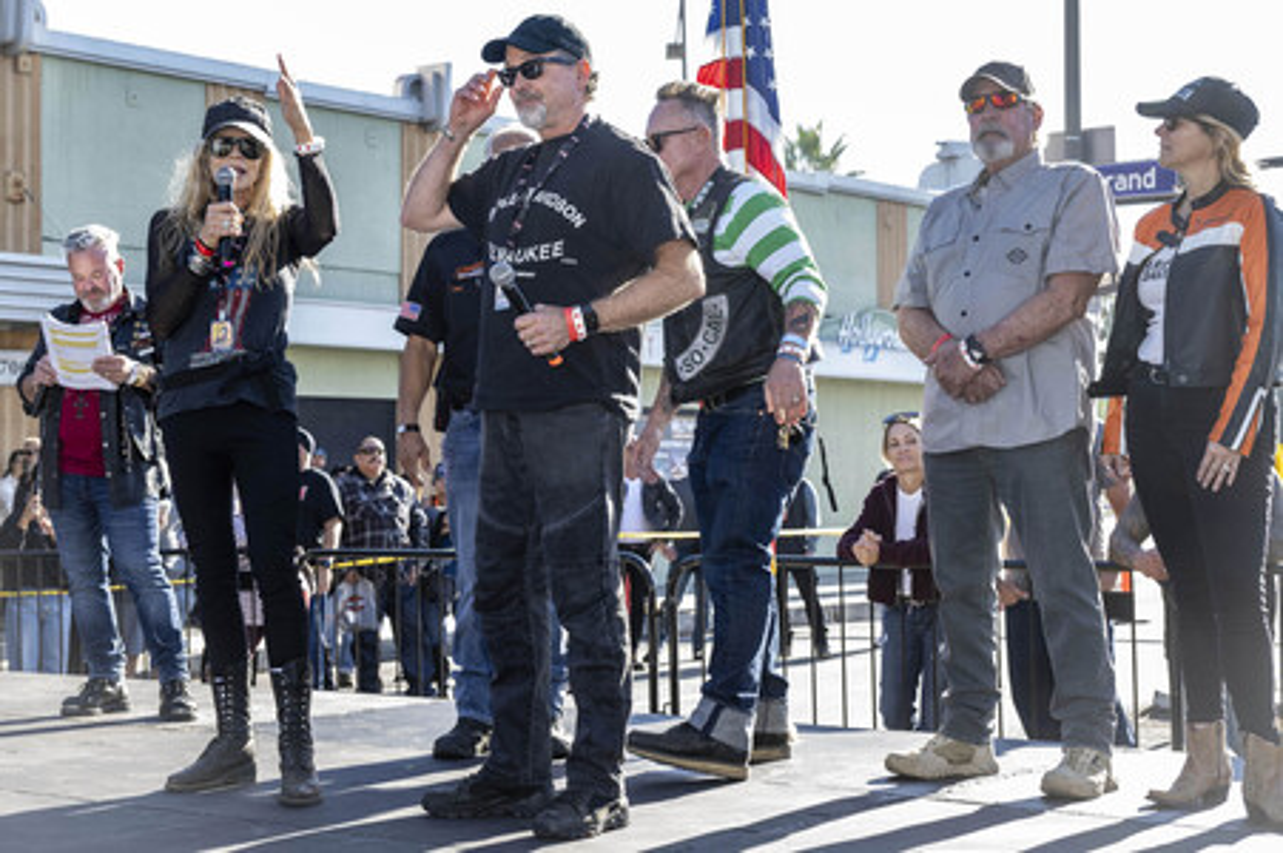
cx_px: 642
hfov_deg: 43.6
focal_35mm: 45
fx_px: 1603
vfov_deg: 29.8
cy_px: 426
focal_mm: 45
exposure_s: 1/200
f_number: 5.6
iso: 400
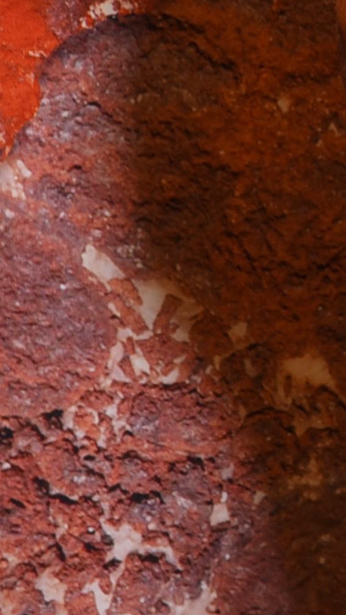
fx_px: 6070
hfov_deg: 3.2
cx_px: 1230
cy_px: -248
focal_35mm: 372
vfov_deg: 5.8
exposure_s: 1/125
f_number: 4
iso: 200
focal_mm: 60
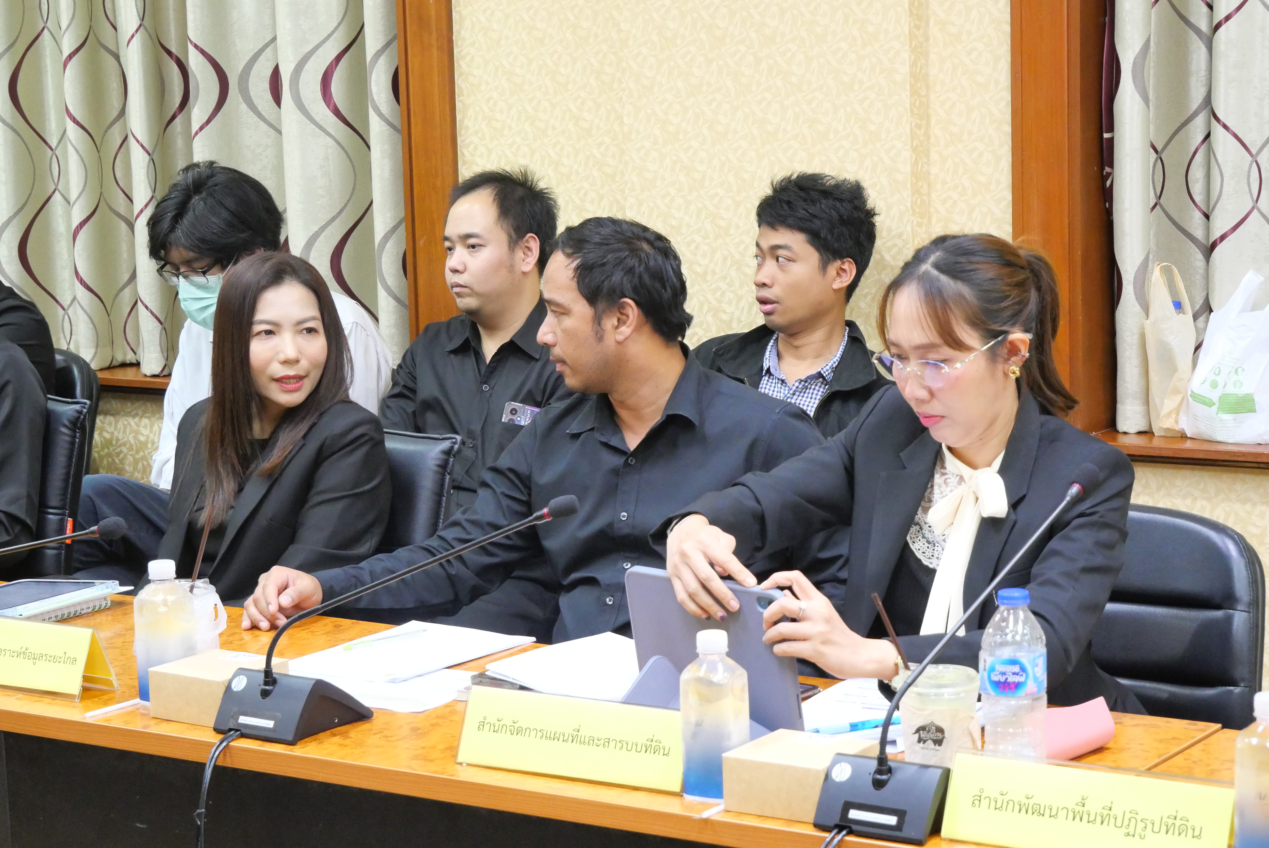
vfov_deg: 17.5
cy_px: 424
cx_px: 634
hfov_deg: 26.0
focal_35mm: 78
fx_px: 2751
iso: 3200
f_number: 5.4
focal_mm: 38
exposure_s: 1/13
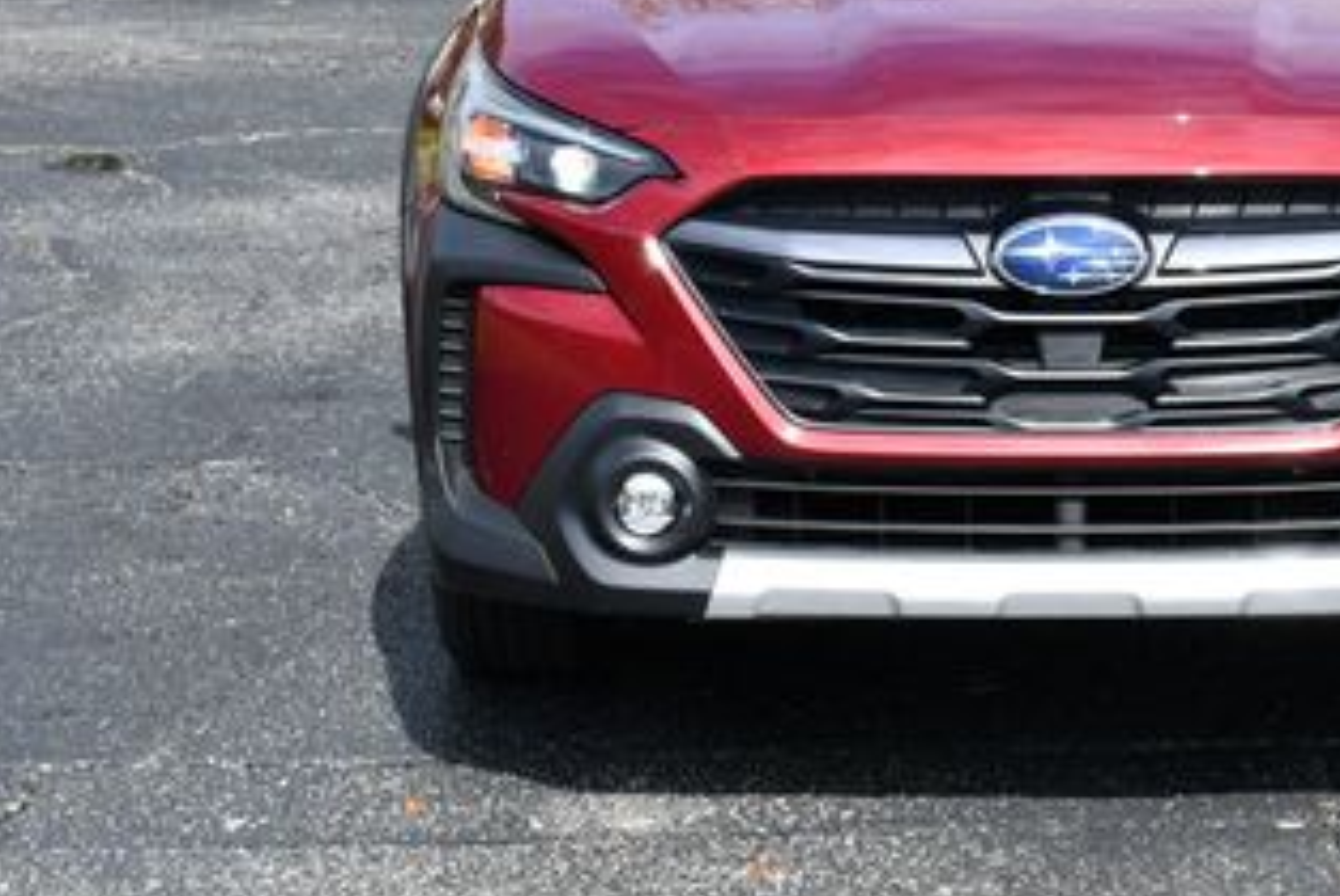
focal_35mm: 114
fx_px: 4247
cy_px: 73
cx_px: 1020
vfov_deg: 12.0
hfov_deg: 17.8
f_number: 8
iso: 110
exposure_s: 1/250
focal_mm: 28
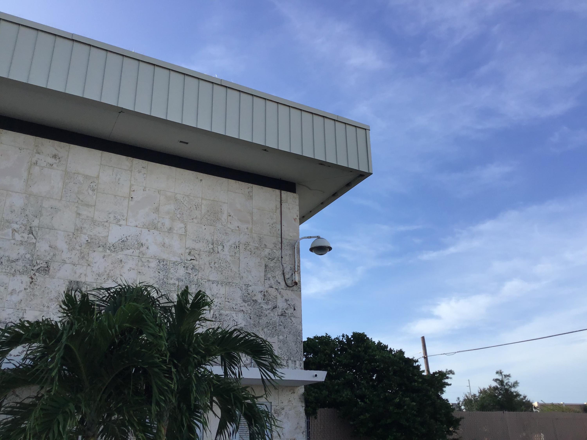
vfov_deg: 45.4
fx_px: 526
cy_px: 220
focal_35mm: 31
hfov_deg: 58.4
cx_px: 294
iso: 25
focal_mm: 3.3
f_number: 2.4
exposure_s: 1/1164
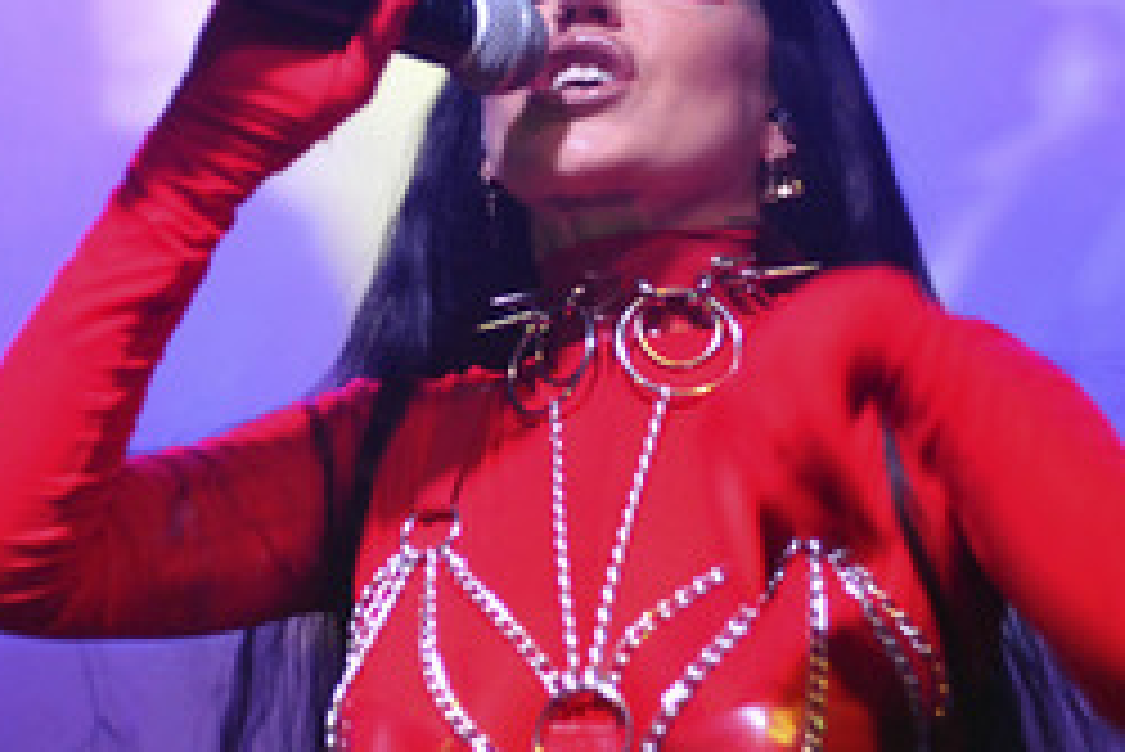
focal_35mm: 90
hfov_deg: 22.6
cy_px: 419
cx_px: 657
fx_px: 2814
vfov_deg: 15.2
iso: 4000
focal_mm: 50
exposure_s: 1/160
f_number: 1.8
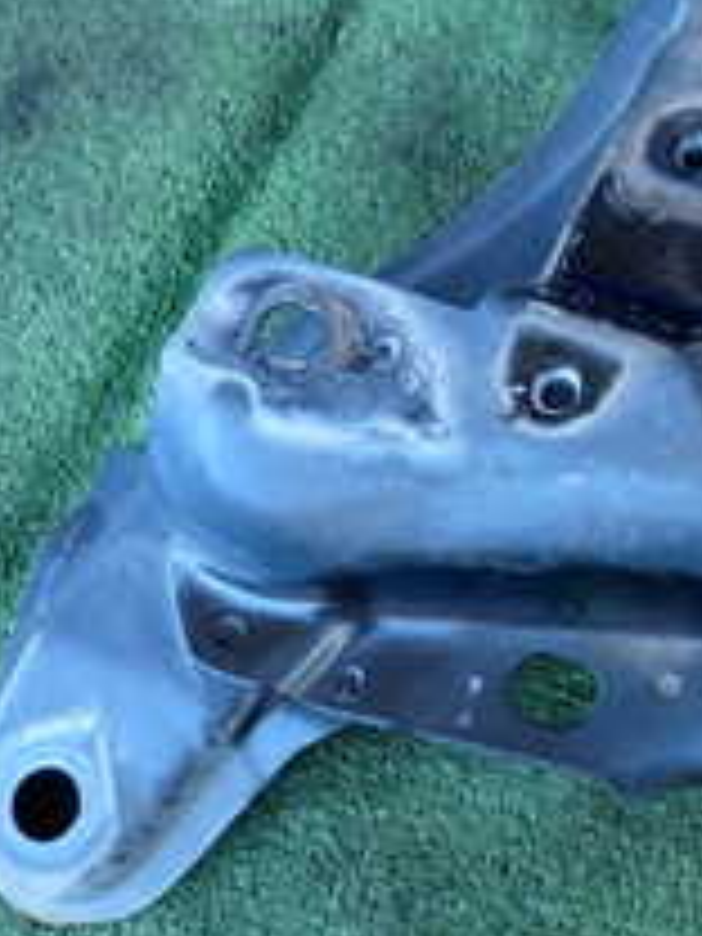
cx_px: 1008
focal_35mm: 72
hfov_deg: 18.4
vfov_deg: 26.5
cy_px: 171
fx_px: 1947
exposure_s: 1/100
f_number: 2
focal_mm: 4.5
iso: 200
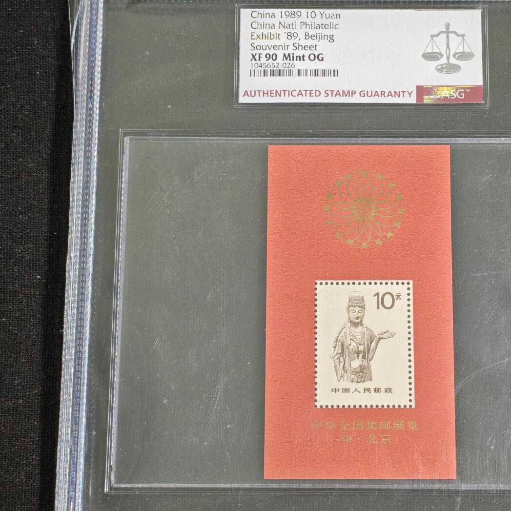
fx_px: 1520
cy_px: 256
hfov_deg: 19.0
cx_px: 334
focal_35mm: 91
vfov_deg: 19.1
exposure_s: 1/297
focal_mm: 4.94
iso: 50
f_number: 1.5
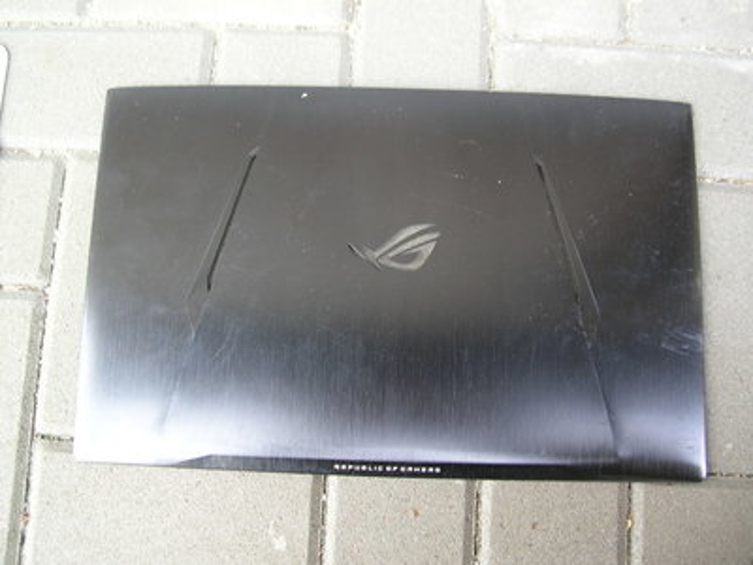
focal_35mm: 36
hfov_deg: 51.4
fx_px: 783
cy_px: 282
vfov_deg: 39.7
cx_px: 376
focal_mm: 6
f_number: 2.7
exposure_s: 1/12.8
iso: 50
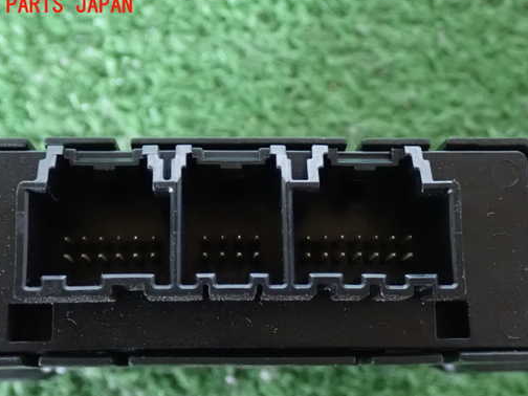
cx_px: 257
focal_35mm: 56
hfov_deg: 34.3
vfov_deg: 26.1
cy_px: 228
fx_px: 854
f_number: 3.1
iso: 1600
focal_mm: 8.4
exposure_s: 1/8
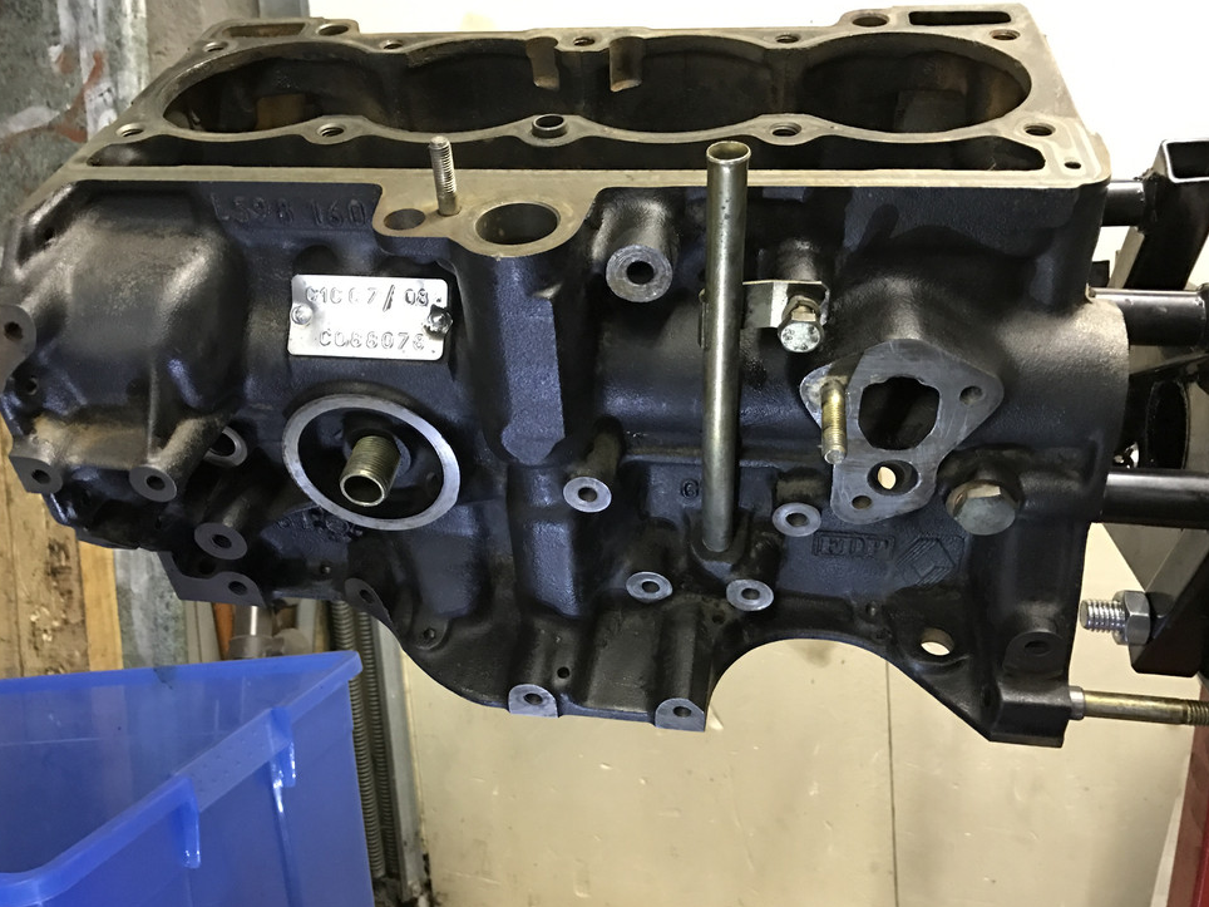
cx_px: 560
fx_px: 1083
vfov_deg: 45.4
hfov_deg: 58.3
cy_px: 429
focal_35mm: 31
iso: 80
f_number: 1.8
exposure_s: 1/7
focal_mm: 3.99
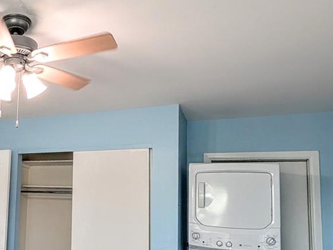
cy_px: 170
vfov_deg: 42.3
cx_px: 30
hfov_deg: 49.1
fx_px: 318
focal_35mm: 33
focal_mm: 2.02
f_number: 1.7
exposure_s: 1/120
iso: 95
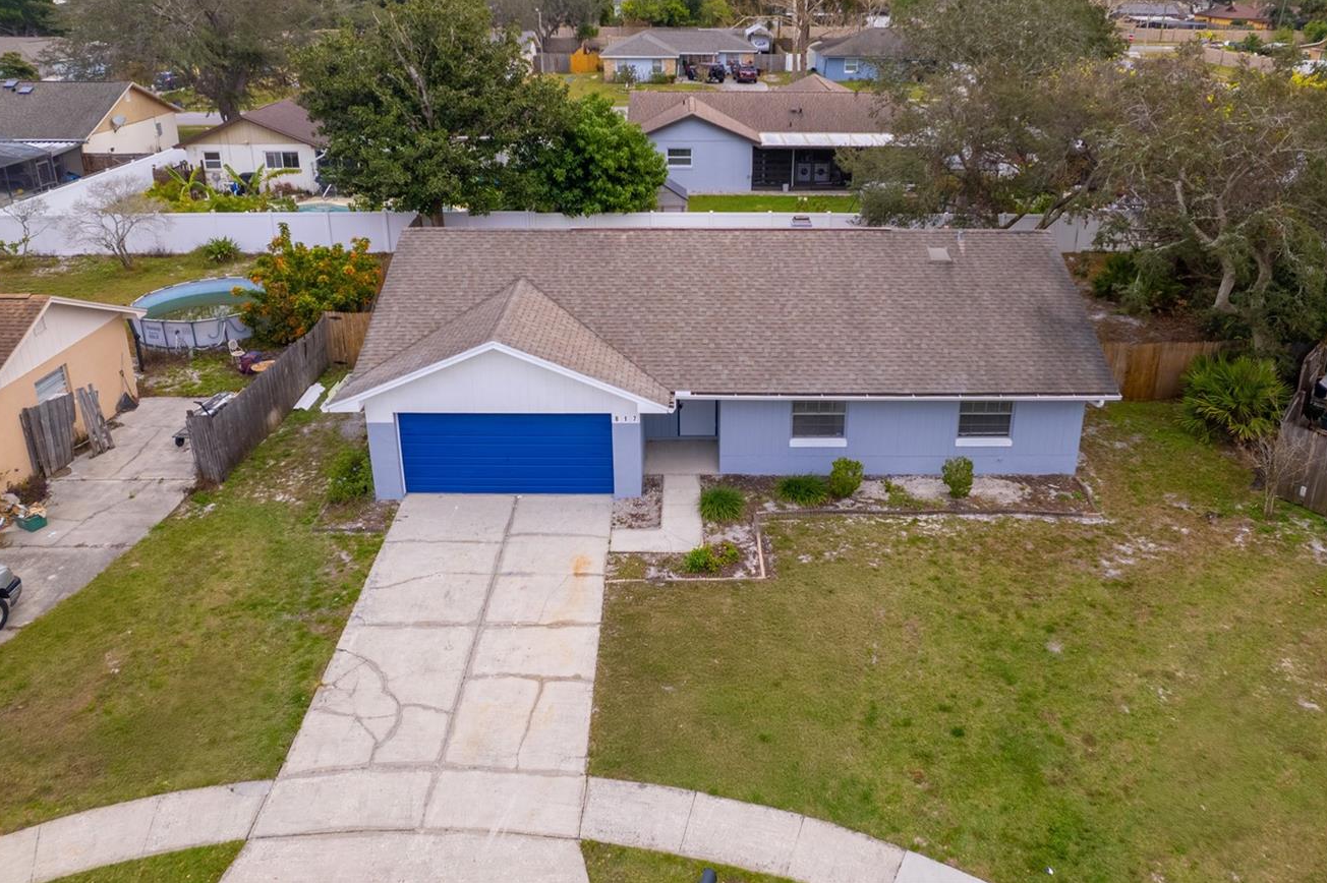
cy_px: 343
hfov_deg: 67.3
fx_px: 995
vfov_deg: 47.5
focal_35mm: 27
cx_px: 706
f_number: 2.8
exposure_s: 1/30
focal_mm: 8.38
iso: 110
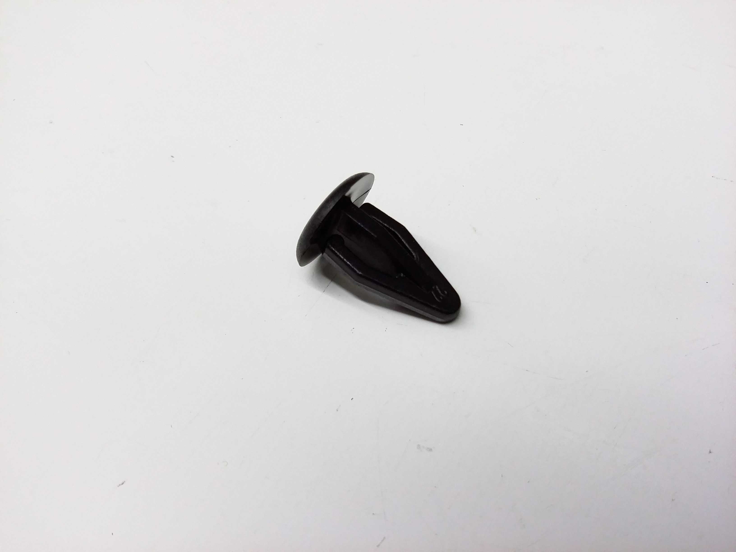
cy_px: 276
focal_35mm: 32
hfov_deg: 56.8
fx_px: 680
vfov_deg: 44.2
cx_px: 368
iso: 160
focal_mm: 3.4
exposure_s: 1/17
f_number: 2.4
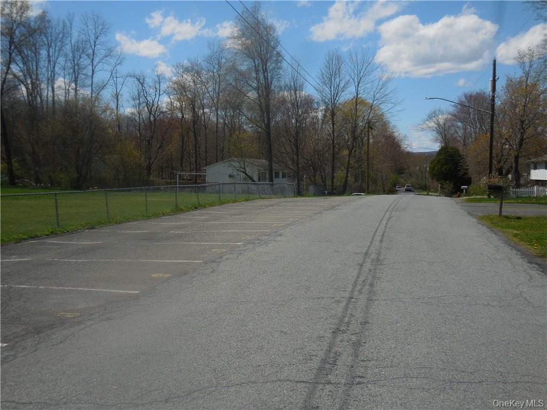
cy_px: 205
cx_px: 274
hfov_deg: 47.9
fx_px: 616
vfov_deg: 36.8
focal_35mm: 39
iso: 125
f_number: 3.9
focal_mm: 7
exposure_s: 1/2000
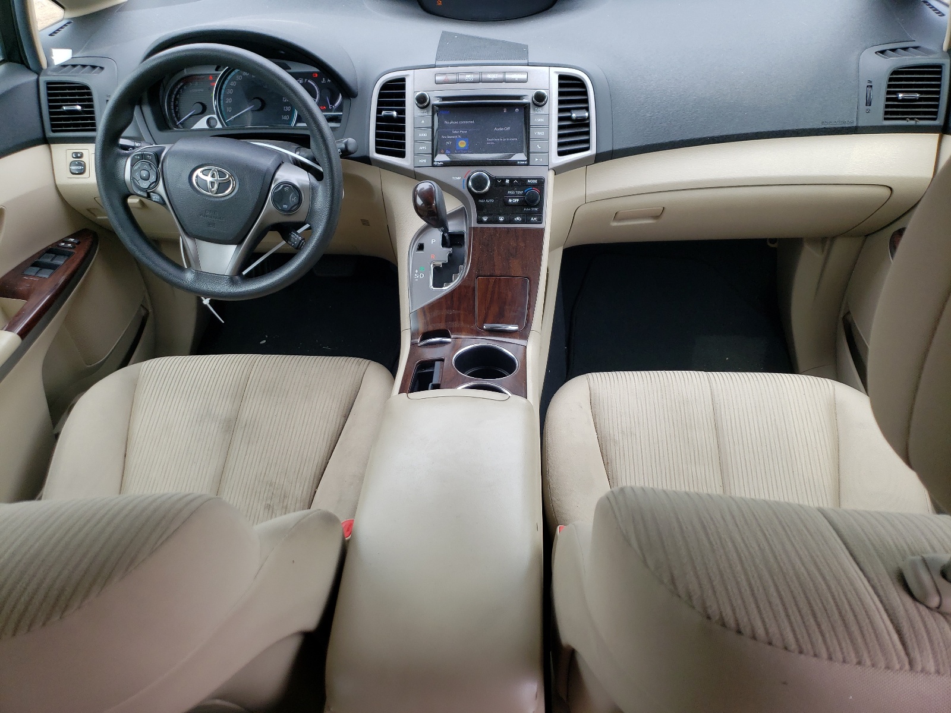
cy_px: 356
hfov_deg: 67.3
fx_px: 714
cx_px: 476
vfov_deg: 53.1
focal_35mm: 26
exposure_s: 1/286
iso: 50
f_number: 1.5
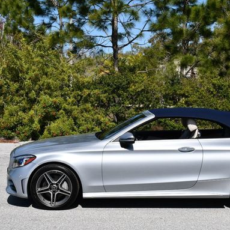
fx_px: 556
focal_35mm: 74
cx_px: 163
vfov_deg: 23.4
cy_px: 120
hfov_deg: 23.2
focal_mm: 26
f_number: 9
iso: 100
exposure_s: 1/320
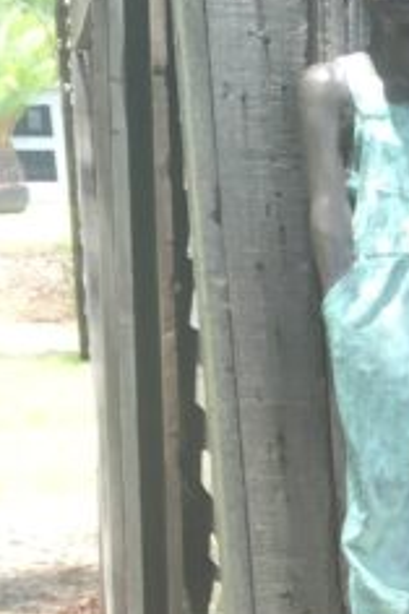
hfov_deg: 9.4
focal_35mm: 131
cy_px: 856
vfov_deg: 14.8
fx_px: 2236
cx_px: 974
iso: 32
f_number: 2.2
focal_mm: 4.15
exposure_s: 1/196
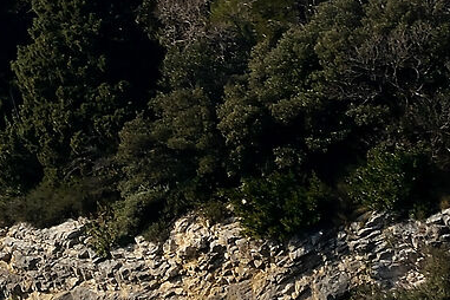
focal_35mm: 661
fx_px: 8262
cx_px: -768
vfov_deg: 2.1
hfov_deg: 3.1
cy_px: 541
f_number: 11
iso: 100
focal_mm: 70
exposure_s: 1/250
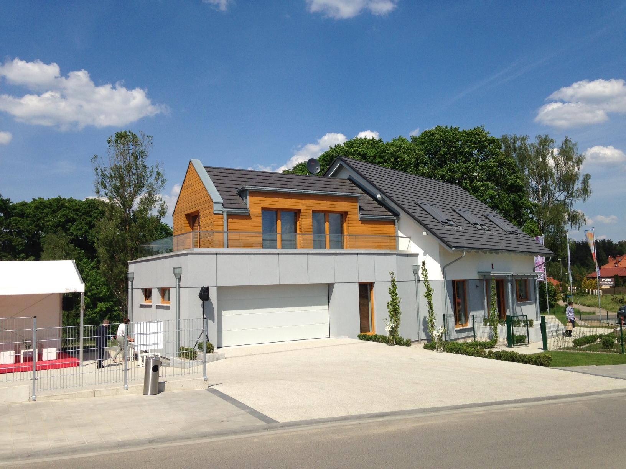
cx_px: 313
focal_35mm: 33
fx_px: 597
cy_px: 234
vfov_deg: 42.9
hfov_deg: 55.4
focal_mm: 4.12
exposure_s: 1/2710
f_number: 2.4
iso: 50
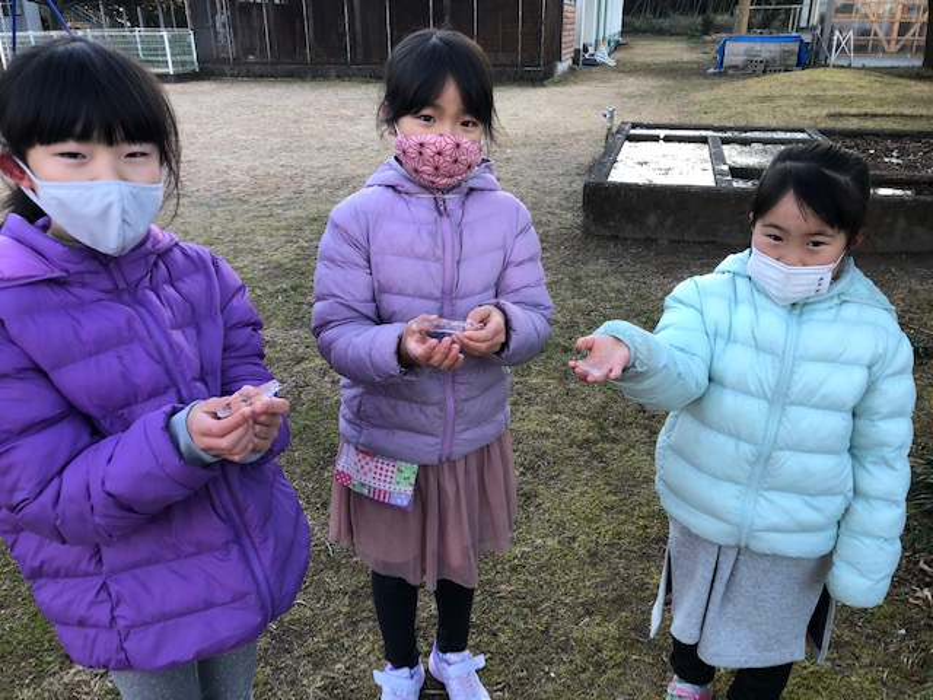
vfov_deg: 49.7
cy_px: 350
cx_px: 466
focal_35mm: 28
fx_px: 755
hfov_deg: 63.4
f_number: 1.8
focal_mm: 3.99
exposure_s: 1/120
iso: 32
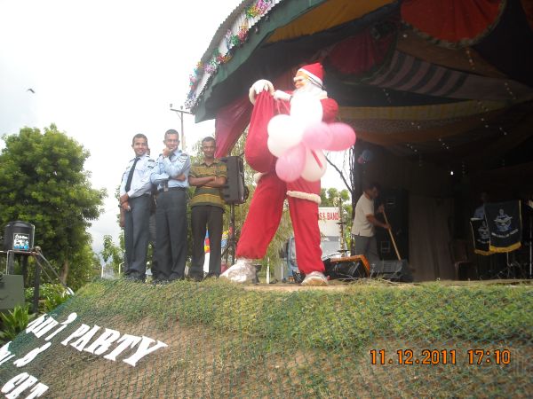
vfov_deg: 40.7
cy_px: 200
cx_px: 266
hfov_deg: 52.6
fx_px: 539
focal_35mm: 35
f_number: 2.8
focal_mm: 5.7
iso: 91
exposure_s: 1/54
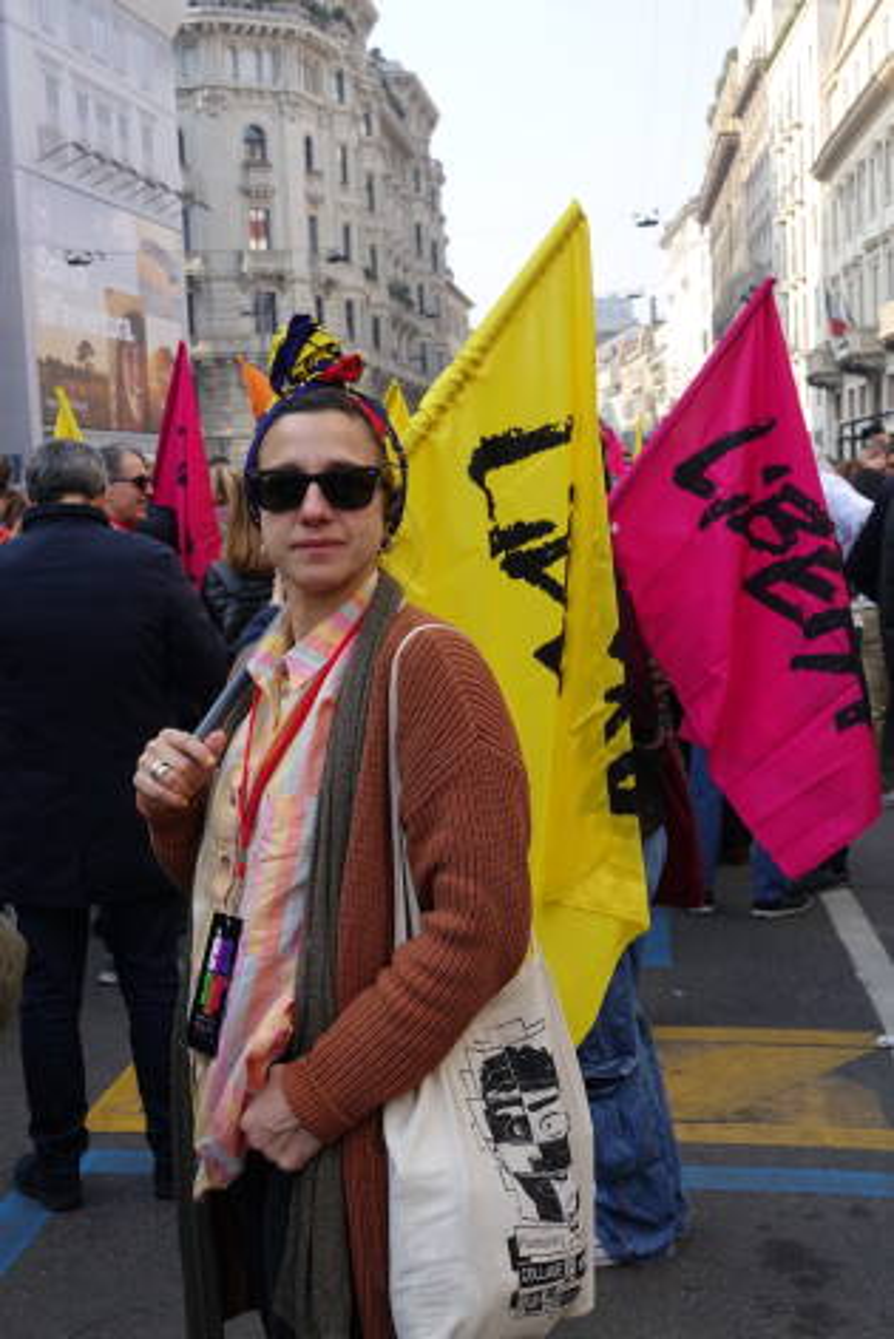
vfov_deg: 39.6
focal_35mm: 50
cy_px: 670
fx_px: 1861
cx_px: 447
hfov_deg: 27.0
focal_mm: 18.21
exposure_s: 1/250
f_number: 4
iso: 100
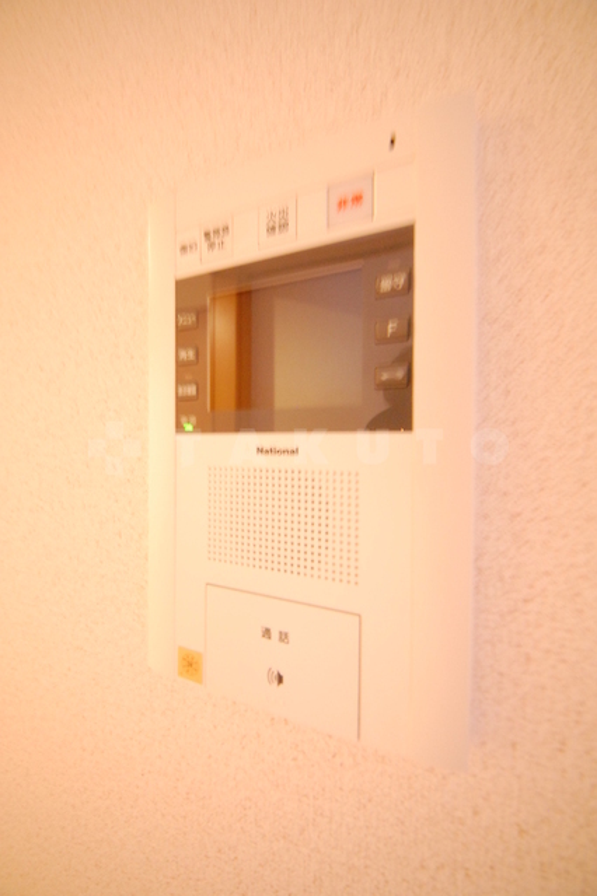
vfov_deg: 112.6
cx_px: 298
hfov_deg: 89.9
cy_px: 448
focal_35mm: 12
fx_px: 299
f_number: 4.5
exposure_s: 1/4
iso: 1600
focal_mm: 8
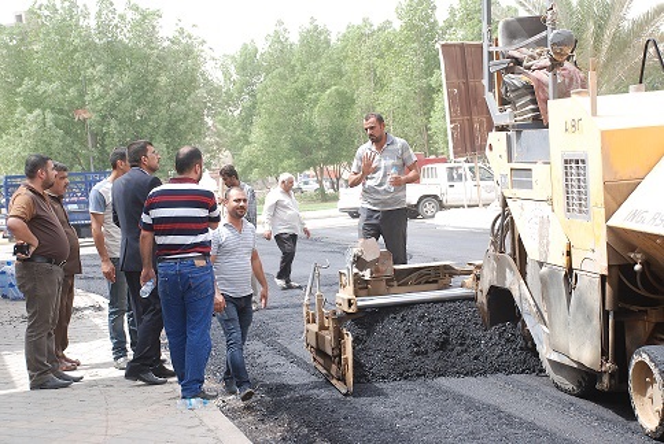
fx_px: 1385
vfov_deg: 18.2
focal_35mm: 75
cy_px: 222
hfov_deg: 27.0
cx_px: 332
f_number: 5.6
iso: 160
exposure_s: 1/125
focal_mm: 50
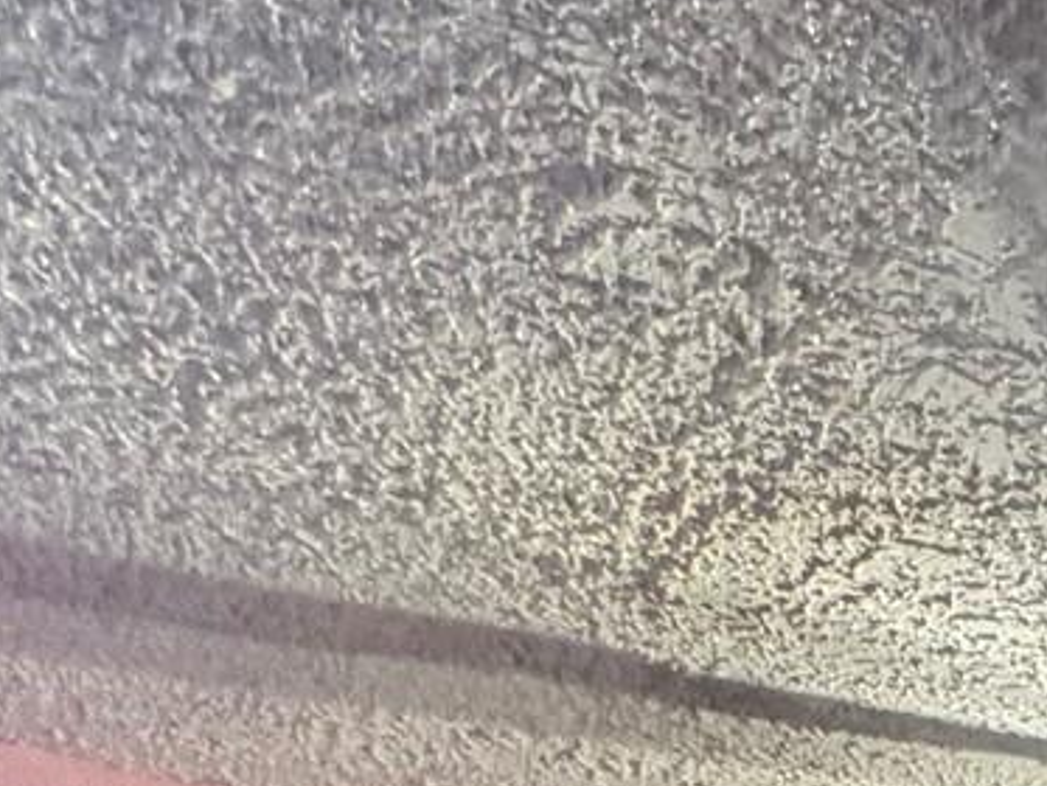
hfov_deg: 26.5
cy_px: 1659
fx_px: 1815
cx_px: 1415
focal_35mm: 60
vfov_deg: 16.7
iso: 800
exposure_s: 1/60
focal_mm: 2.22
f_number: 2.2
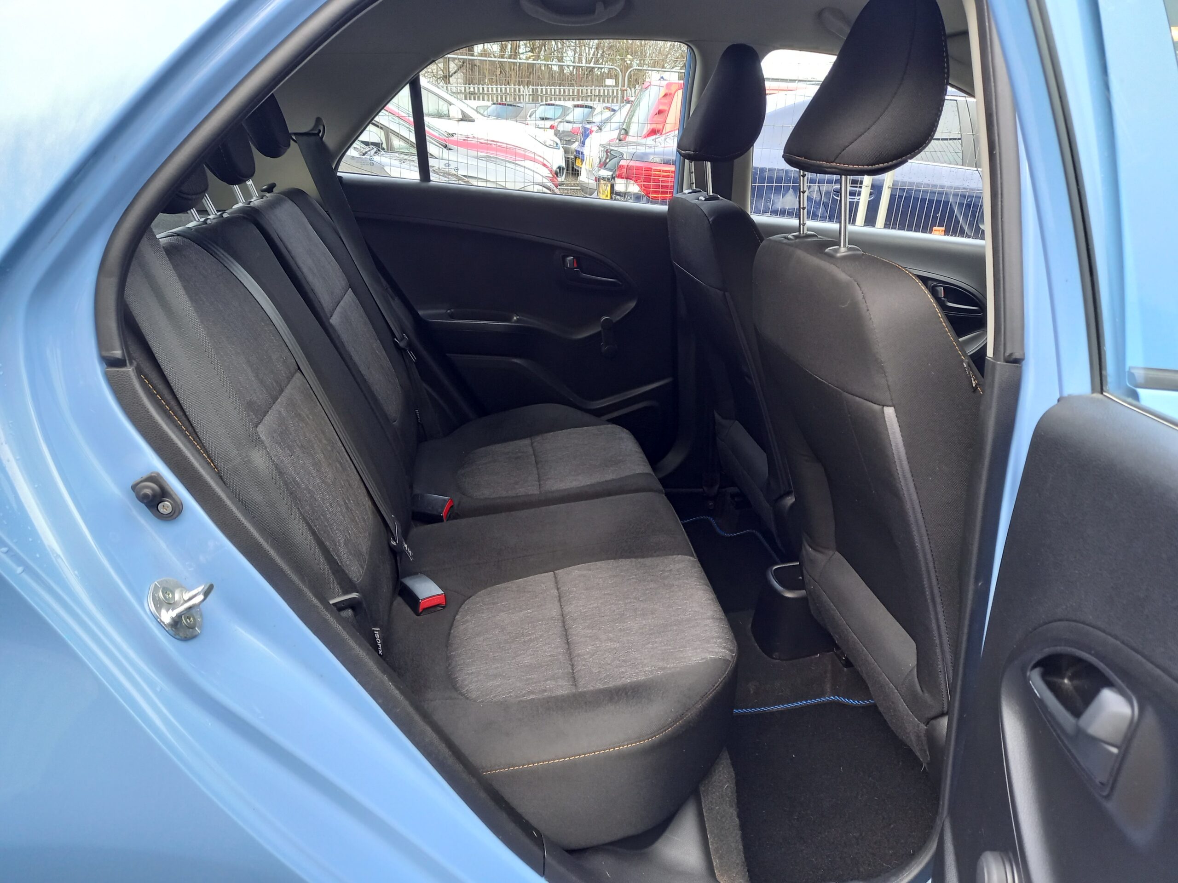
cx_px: 589
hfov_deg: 69.4
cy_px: 442
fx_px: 851
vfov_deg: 54.9
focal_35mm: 25
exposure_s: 1/40
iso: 200
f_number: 2
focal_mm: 4.6
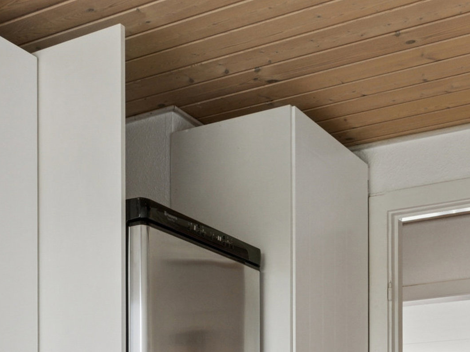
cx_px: 181
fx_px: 962
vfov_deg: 18.9
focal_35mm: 71
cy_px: 489
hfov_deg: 27.4
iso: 200
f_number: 8
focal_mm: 13.5
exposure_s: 1/60
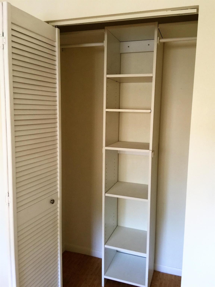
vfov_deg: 61.7
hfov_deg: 48.2
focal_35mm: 29
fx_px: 240
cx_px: 108
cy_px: 144
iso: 64
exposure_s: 1/15
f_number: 2.2
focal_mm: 4.15
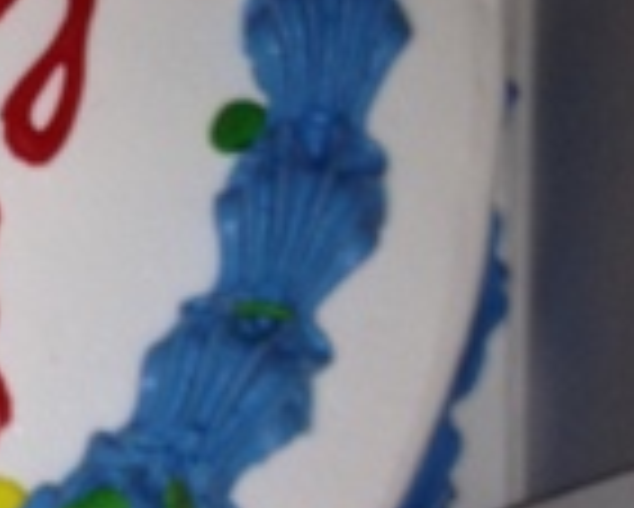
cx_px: -490
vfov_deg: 9.9
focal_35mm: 155
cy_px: 67
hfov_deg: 11.6
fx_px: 2910
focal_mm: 4.28
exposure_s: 1/98
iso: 64
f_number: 2.4
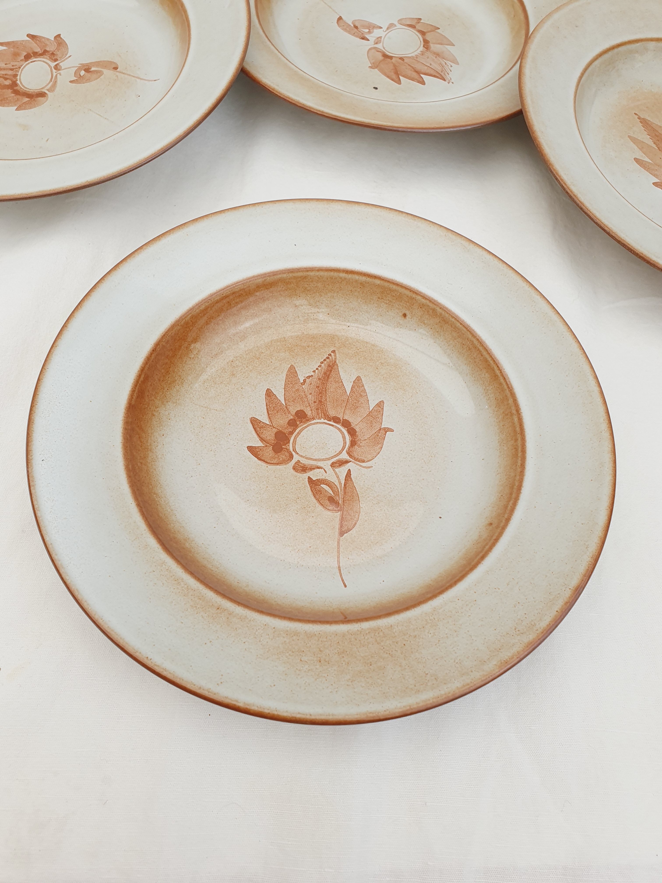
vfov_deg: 67.3
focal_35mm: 26
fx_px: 663
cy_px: 442
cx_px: 331
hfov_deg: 53.1
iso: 50
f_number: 2.4
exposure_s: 1/190
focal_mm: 4.32
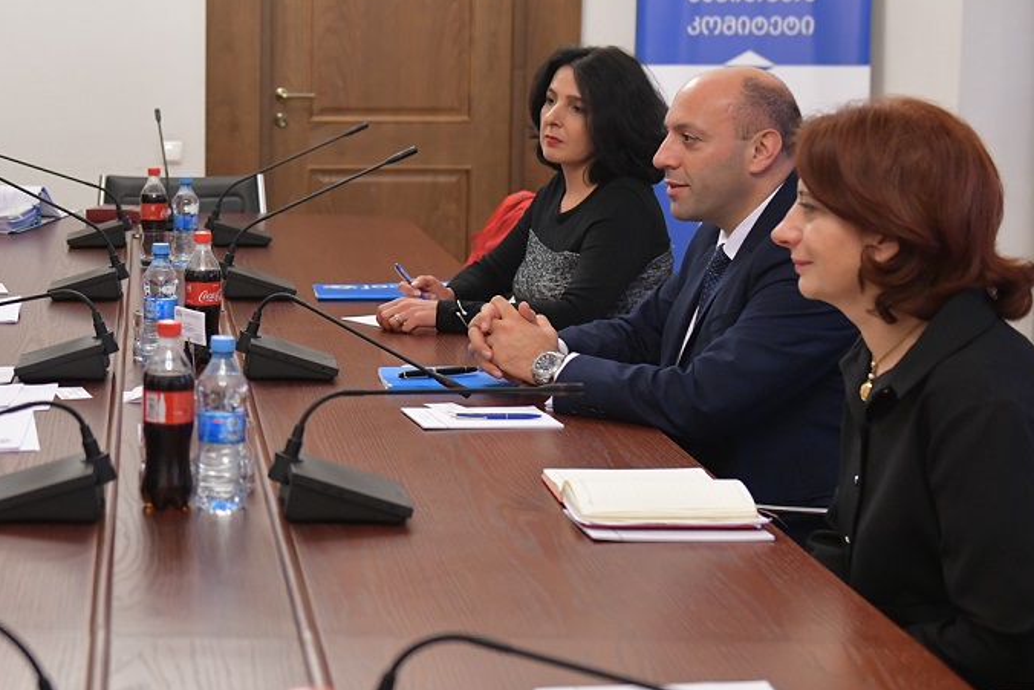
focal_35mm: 79
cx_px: 115
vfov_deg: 17.2
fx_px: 2269
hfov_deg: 24.9
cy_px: 211
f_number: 3.5
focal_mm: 44
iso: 2500
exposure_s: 1/80
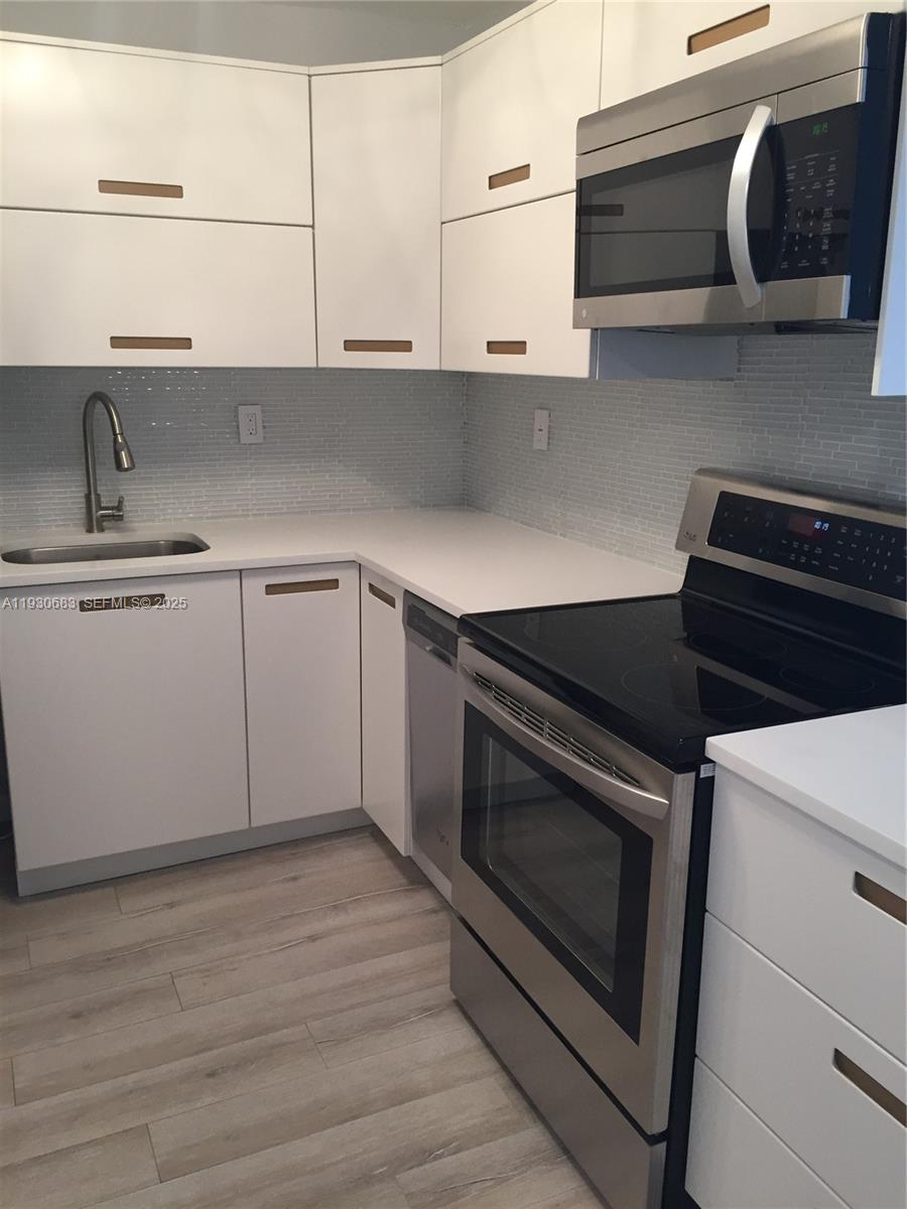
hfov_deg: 48.2
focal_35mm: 29
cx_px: 454
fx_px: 1013
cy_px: 604
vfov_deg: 61.7
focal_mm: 4.15
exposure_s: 1/30
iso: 50
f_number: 2.2
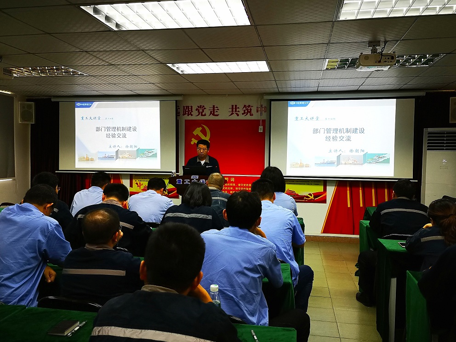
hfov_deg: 63.4
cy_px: 171
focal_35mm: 28
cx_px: 228
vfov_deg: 49.7
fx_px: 369
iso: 64
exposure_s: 1/50
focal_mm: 3.95
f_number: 1.8
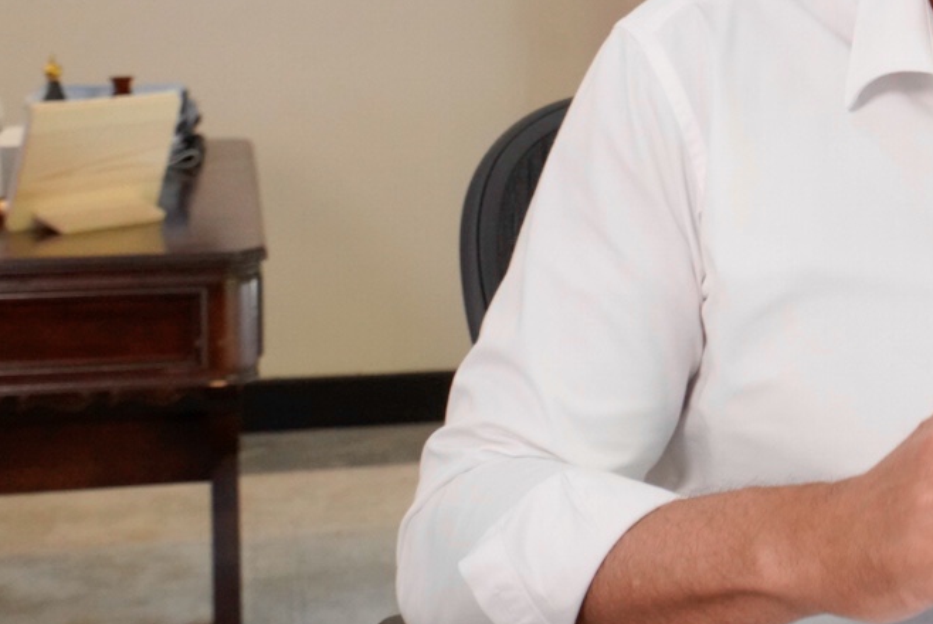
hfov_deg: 23.7
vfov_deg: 16.8
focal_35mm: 81
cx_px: 981
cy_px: 207
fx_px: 2101
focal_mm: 33
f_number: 7.1
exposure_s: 1/160
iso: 5000
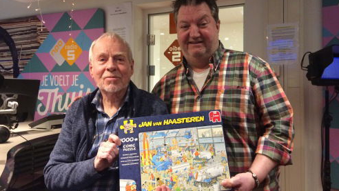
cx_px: 171
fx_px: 288
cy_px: 87
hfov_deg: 61.0
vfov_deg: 36.7
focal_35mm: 32
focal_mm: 4.15
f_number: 2.2
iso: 320
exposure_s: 1/25
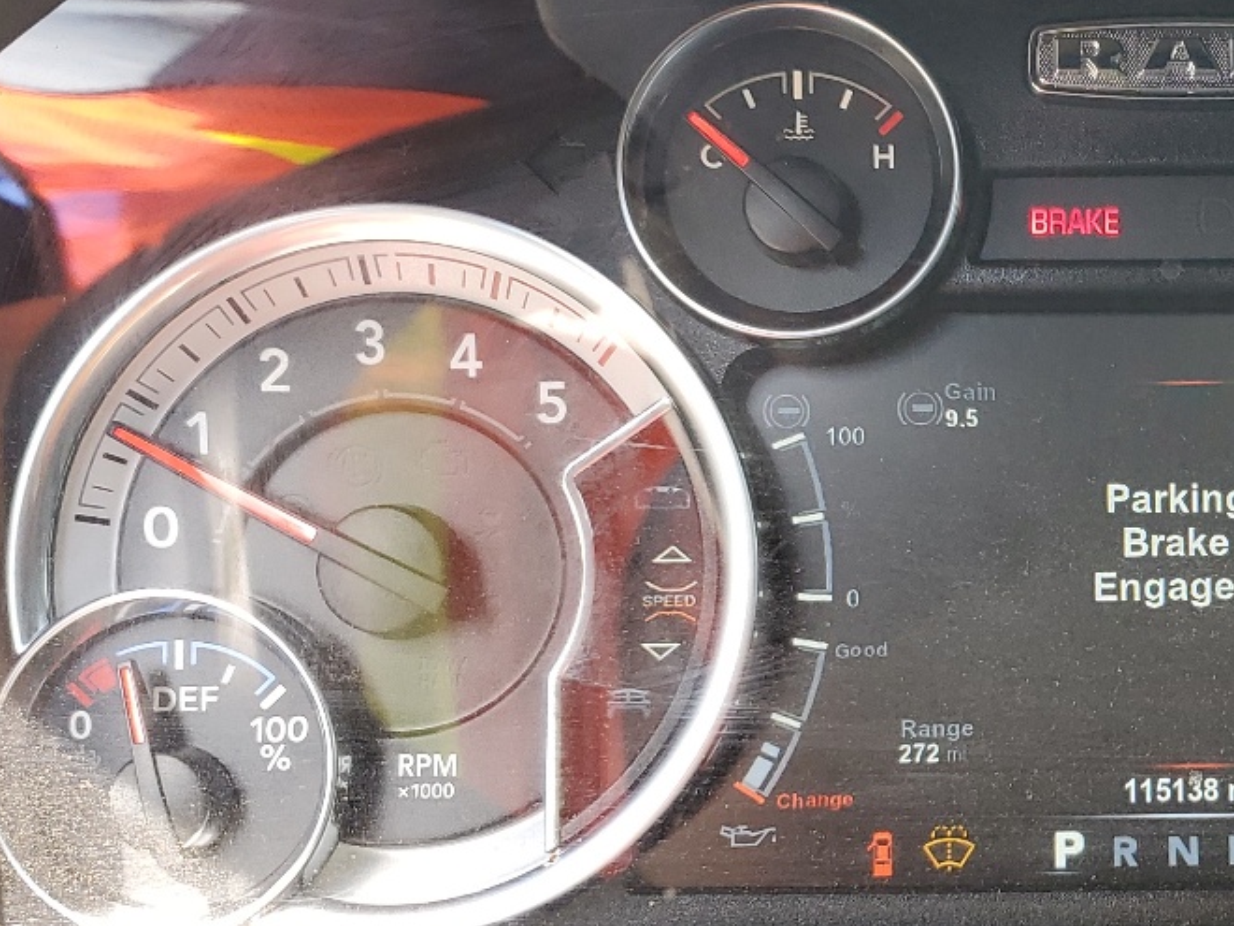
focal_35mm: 63
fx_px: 2246
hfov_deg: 29.1
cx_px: 1178
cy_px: 584
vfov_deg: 23.2
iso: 50
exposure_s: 1/147
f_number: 1.5
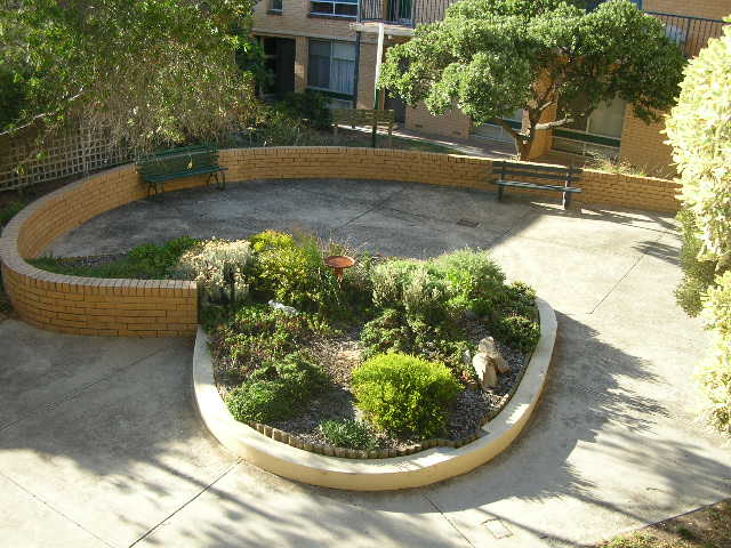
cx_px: 366
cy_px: 274
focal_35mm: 35
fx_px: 739
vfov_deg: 40.7
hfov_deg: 52.6
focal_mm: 5.8
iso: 71
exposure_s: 1/278
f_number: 2.8
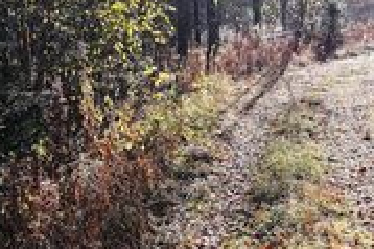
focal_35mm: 60
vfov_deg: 22.6
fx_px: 623
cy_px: 134
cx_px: 393
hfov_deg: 30.5
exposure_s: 1/2500
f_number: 2.8
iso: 300
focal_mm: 12.29
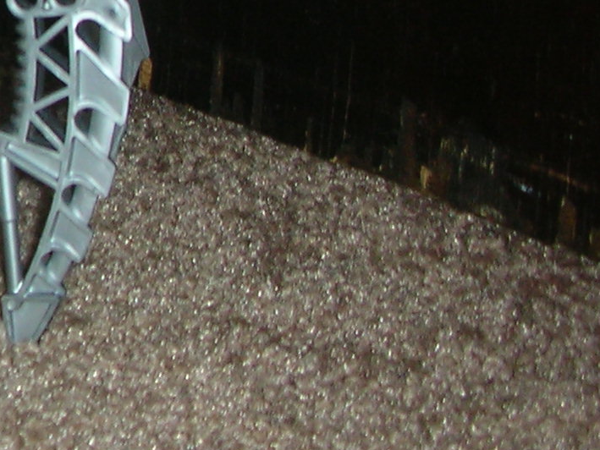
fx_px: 2410
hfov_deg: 12.6
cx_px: -556
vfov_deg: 10.4
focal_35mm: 139
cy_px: -142
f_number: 3
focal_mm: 5.8
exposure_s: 1/60.1
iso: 50
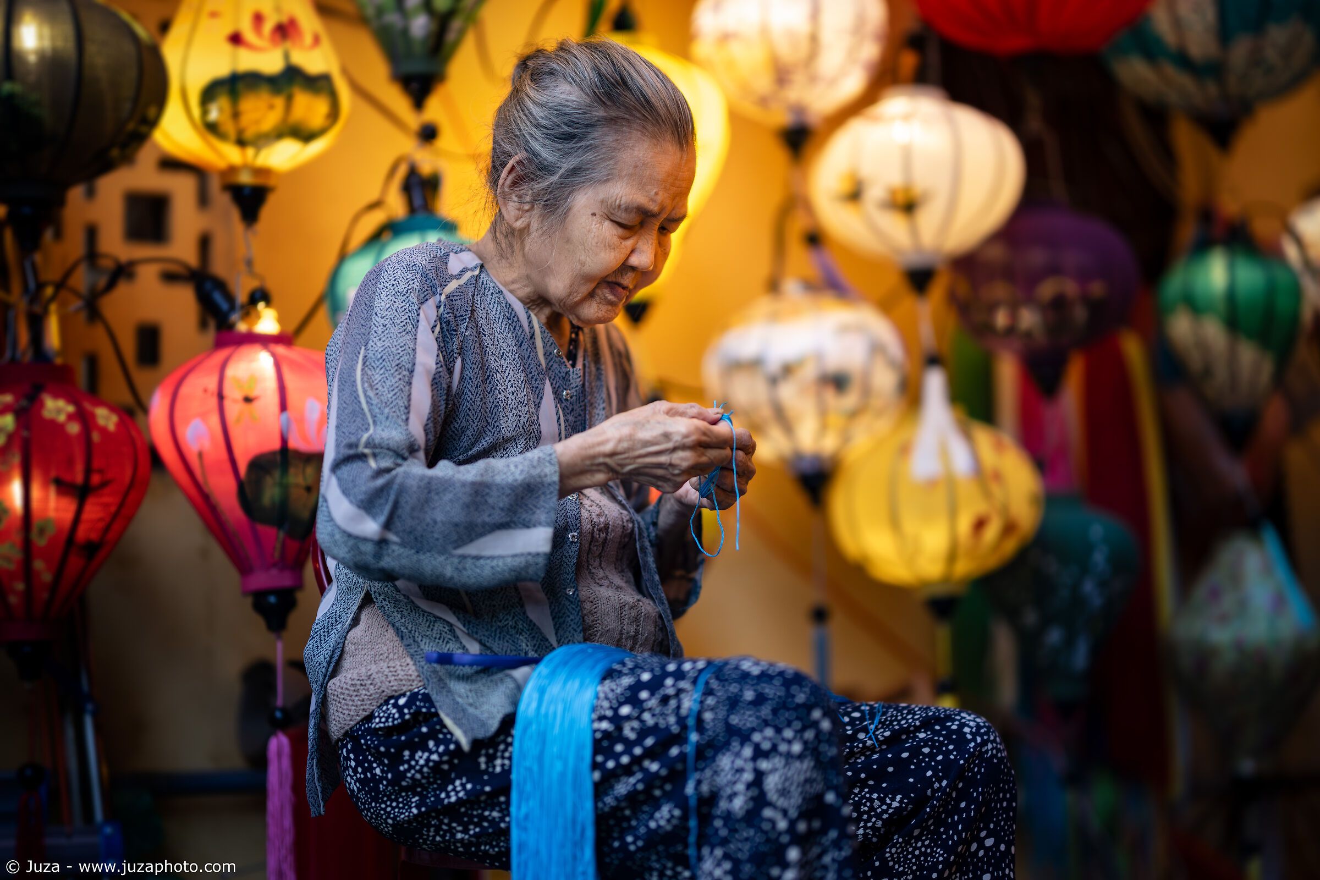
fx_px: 2127
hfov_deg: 34.5
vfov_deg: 23.4
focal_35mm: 58
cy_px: 440
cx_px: 660
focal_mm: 58
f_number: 0.95
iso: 800
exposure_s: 1/800
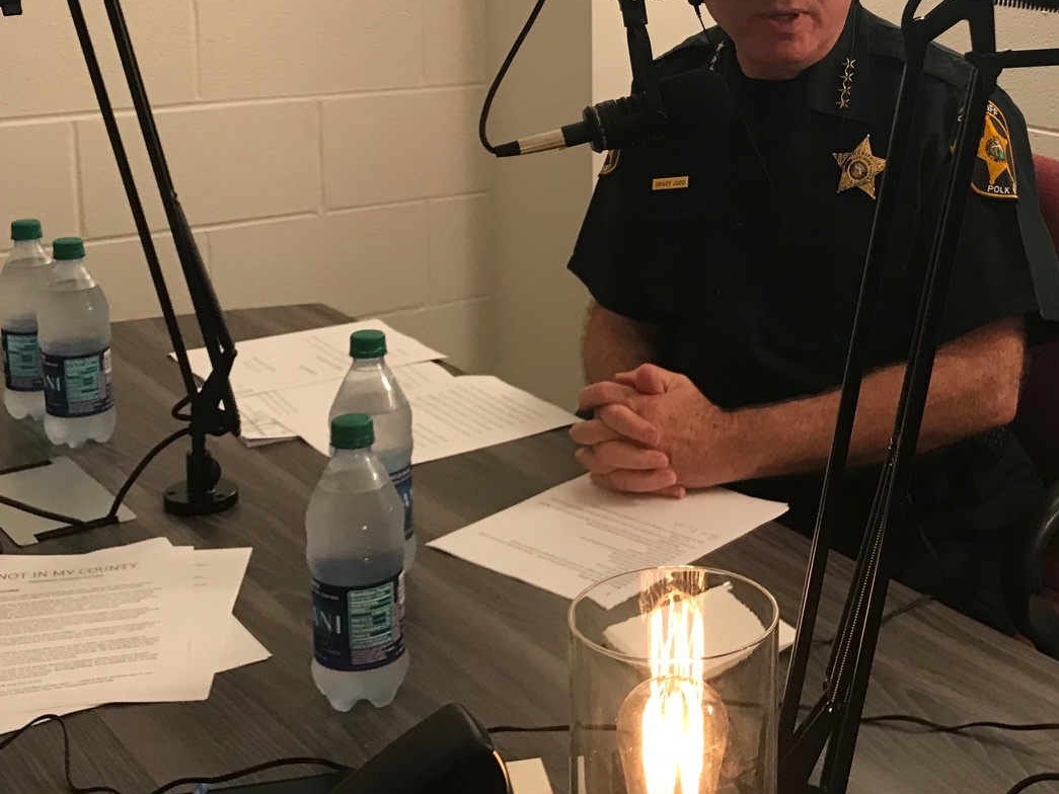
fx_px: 1652
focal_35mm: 54
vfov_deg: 26.8
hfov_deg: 35.0
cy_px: 233
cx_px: 754
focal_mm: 3.99
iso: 40
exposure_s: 1/20
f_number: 1.8
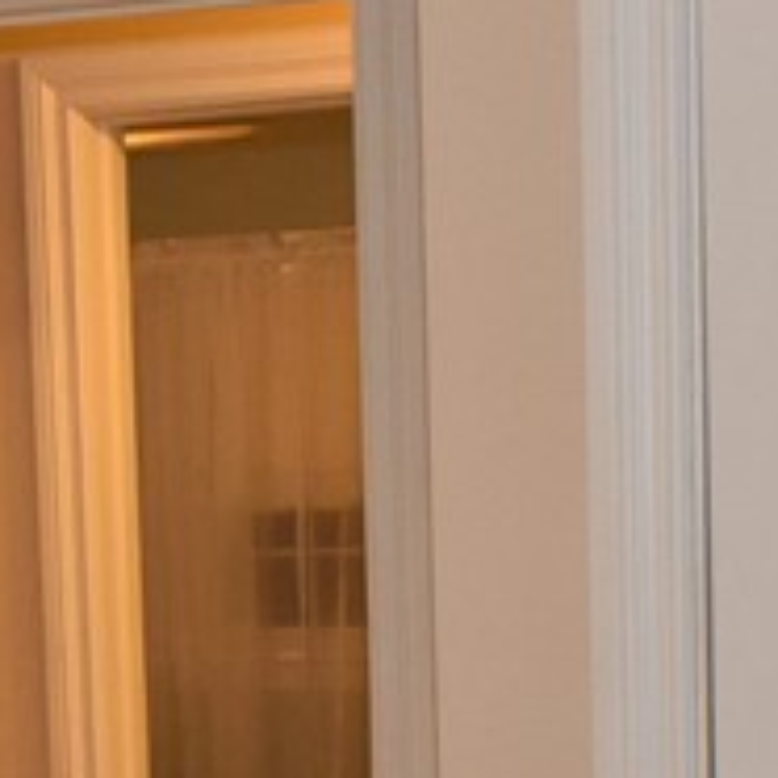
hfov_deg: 13.0
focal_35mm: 134
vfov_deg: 12.6
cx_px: 247
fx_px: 3407
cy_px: 1004
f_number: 6.3
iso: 2800
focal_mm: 18
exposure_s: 1/60
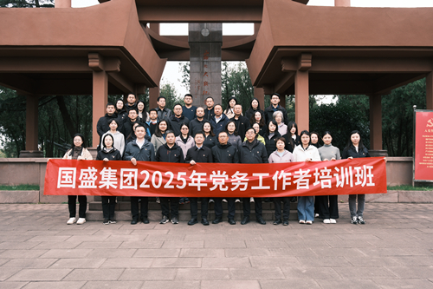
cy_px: 144
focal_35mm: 29
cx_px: 216
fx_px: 349
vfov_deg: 44.9
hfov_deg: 63.7
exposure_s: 1/400
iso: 250
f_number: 4
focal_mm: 19
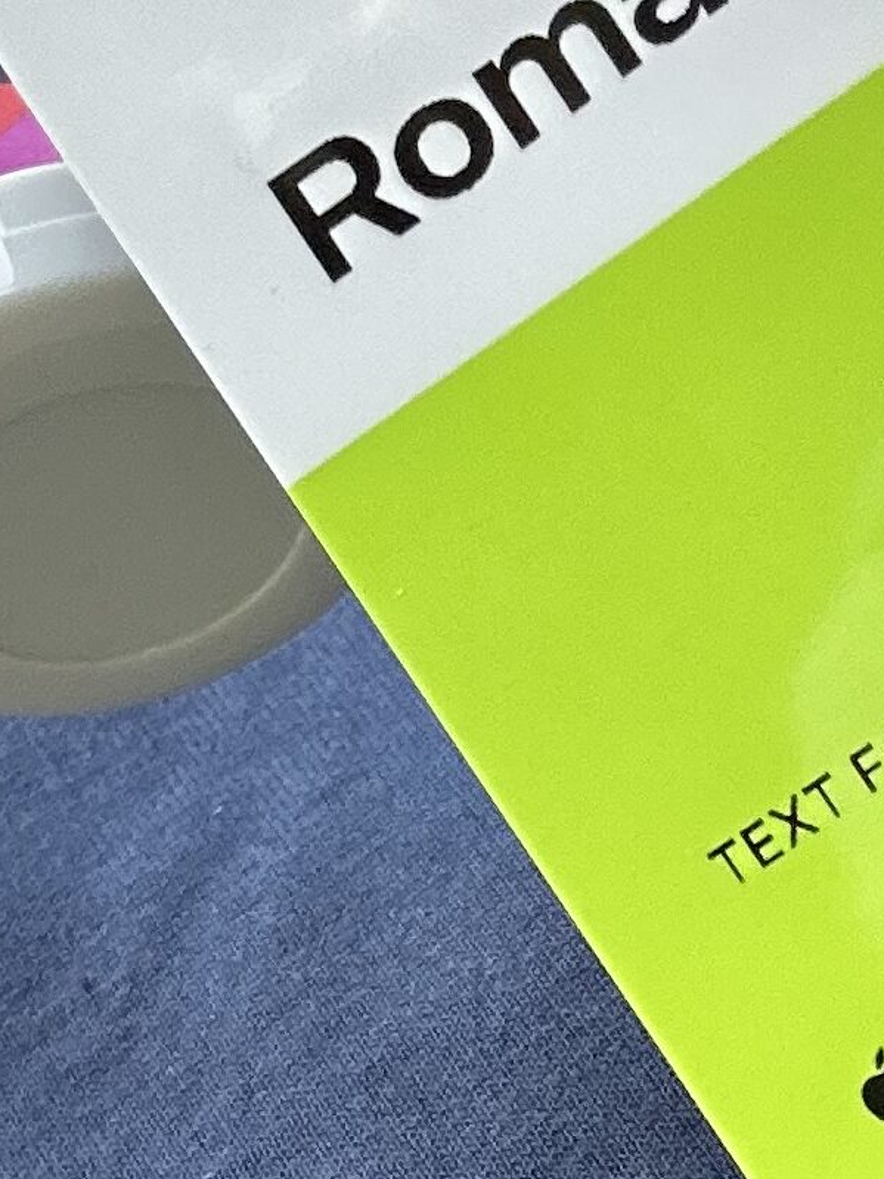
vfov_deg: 16.3
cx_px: 502
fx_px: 3951
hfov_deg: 12.8
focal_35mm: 116
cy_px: 1428
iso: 80
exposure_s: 1/121
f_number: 1.9
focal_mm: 2.69
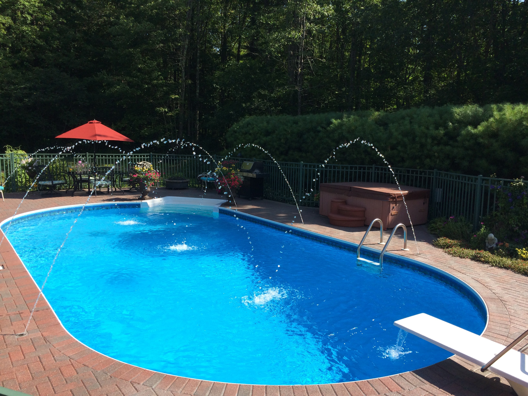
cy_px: 198
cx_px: 264
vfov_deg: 46.8
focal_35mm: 30
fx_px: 458
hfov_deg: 60.0
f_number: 2.2
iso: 32
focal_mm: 4.12
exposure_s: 1/1414
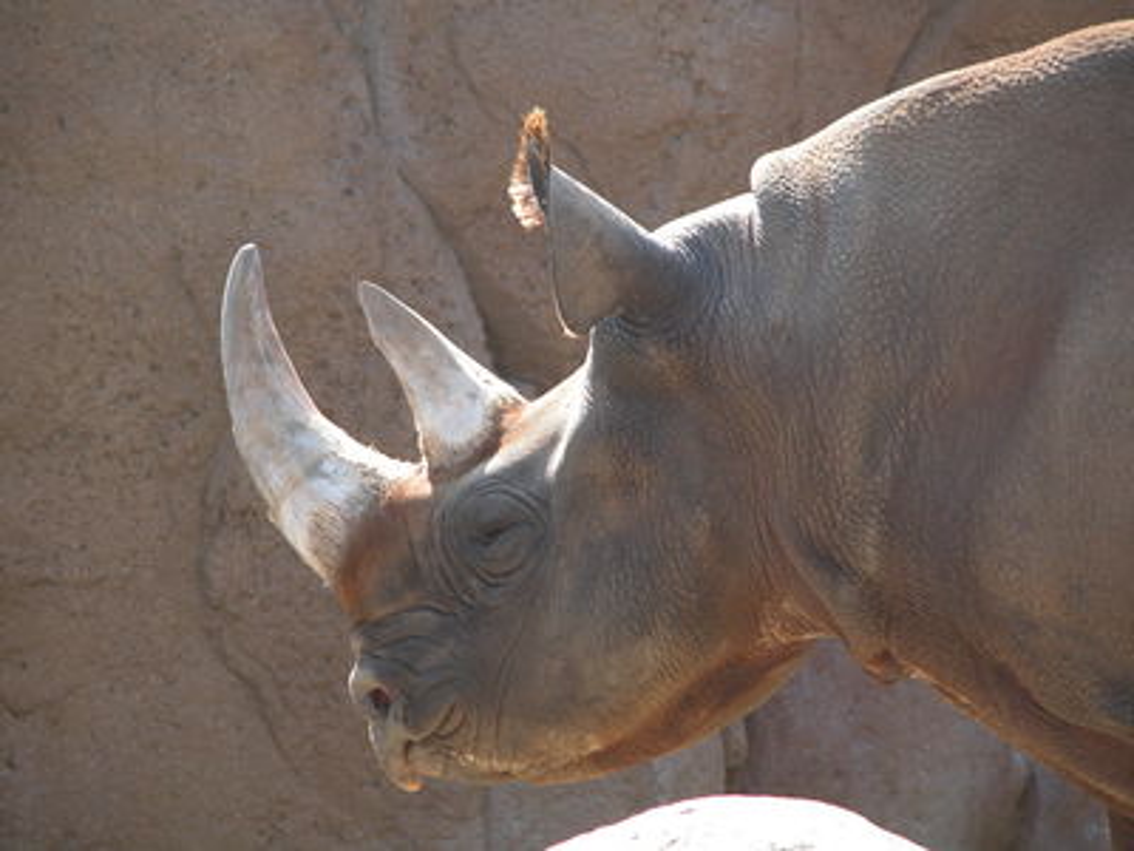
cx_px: 567
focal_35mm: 239
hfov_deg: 8.3
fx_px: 7830
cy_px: 426
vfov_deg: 6.2
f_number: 4.2
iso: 100
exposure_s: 1/111
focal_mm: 61.5
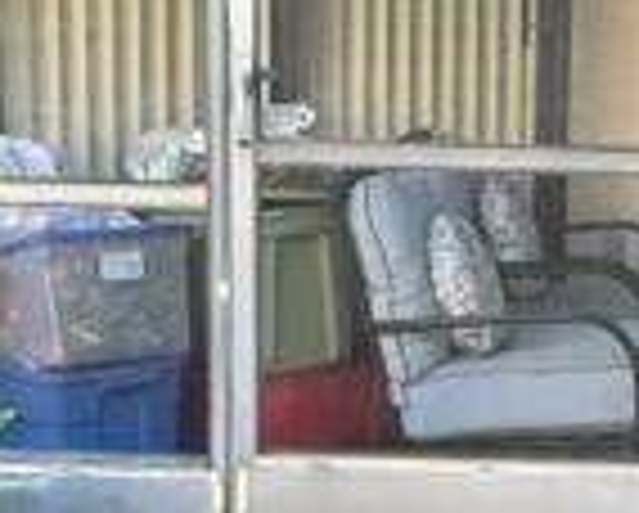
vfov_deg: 13.5
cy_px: 202
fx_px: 2159
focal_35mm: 114
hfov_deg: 16.7
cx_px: 500
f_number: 1.6
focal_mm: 5.1
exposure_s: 1/122
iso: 50
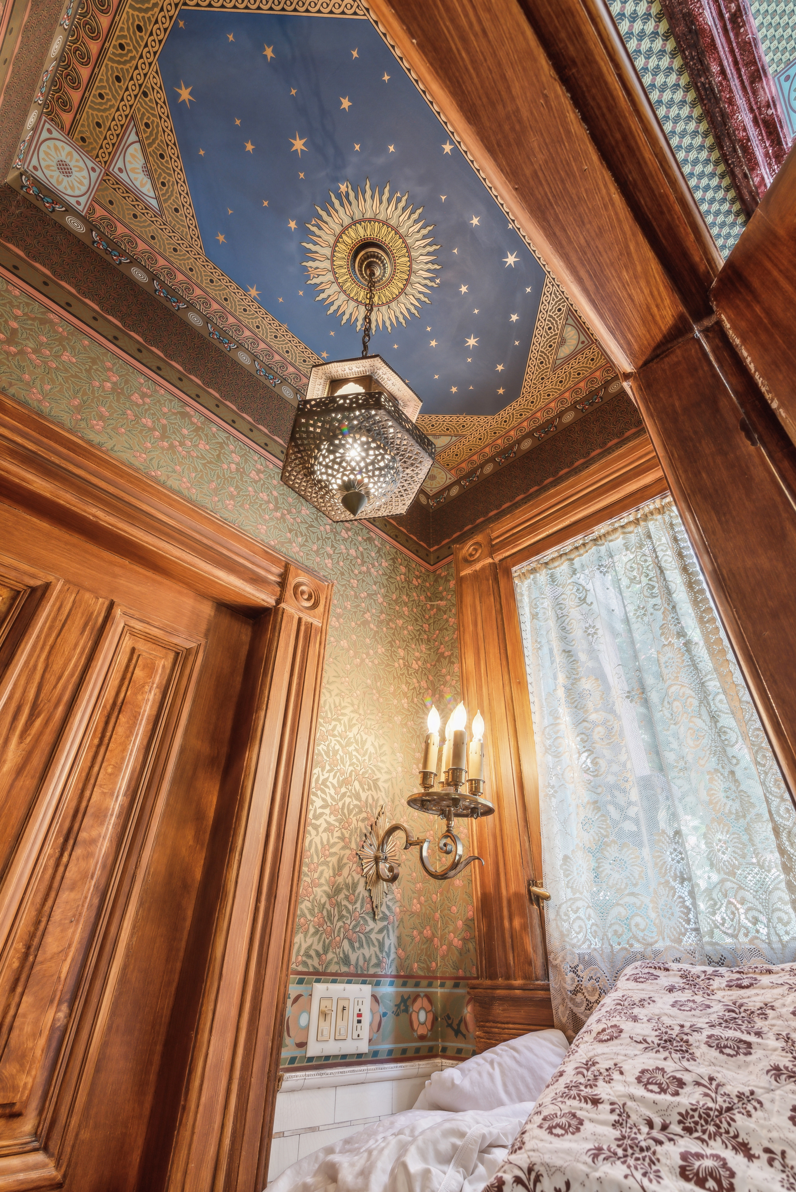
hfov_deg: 73.8
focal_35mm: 16
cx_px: 398
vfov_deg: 96.7
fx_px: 530
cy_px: 596
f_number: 8
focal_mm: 16
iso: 400
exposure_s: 1/10
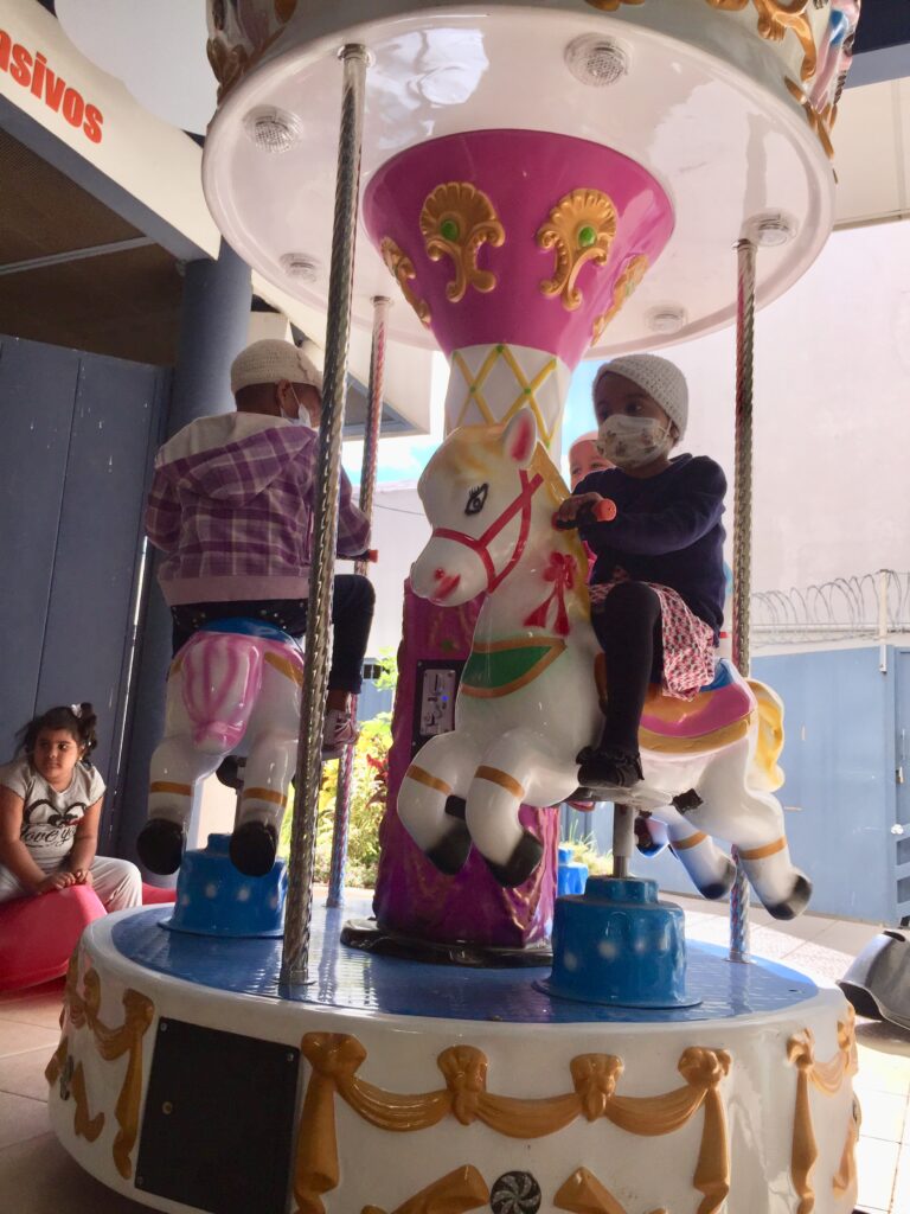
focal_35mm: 29
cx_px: 455
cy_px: 607
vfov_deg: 61.7
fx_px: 1016
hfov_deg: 48.2
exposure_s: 1/1068
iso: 32
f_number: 2.2
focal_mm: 4.15
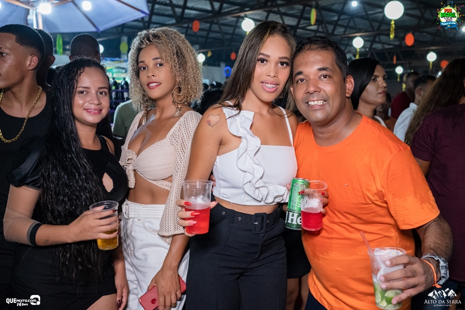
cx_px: 232
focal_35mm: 36
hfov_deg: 53.1
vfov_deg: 36.9
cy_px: 155
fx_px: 465
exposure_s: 1/250
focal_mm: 24
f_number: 3.2
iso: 2500
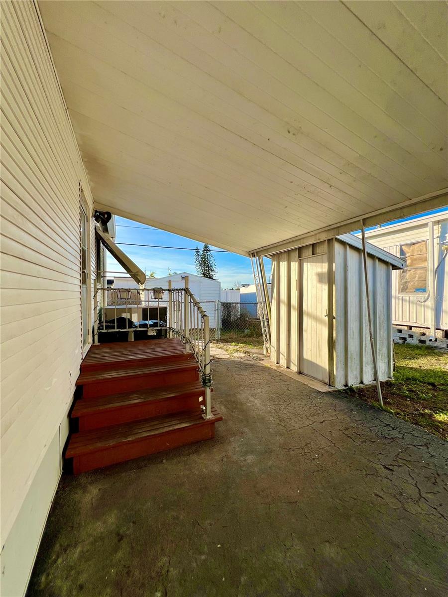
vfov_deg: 106.2
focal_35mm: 13
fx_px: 224
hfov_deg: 89.9
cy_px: 298
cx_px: 224
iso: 32
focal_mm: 1.57
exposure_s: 1/1033
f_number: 1.8
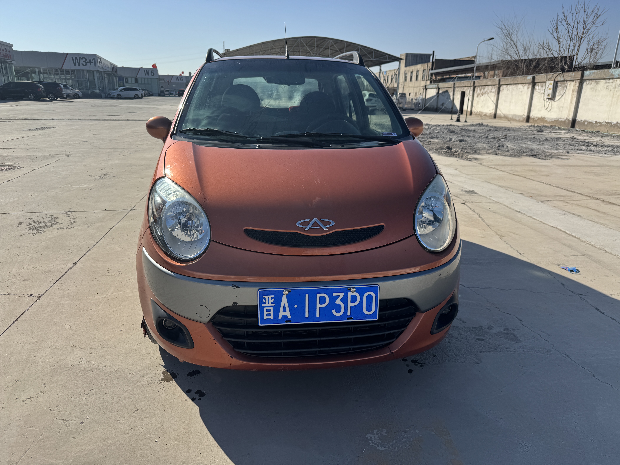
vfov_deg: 56.8
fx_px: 430
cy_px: 232
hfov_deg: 71.6
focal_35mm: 24
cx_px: 310
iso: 80
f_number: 1.78
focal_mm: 6.76
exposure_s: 1/5814
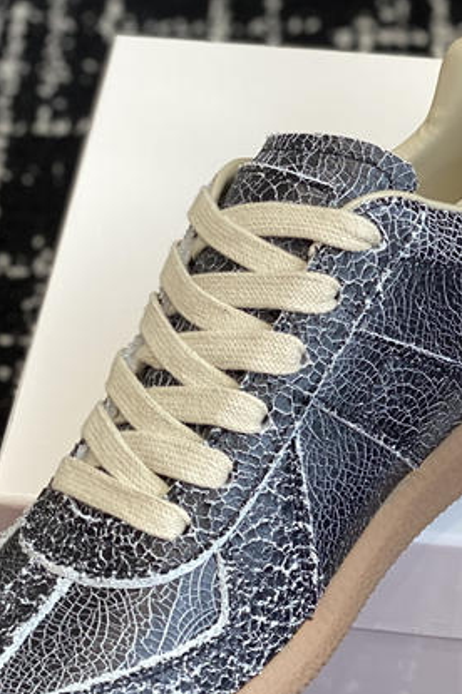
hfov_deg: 12.1
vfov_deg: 18.0
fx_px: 2179
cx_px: 367
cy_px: 186
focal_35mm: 113
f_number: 2
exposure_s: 1/122
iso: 64
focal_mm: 6
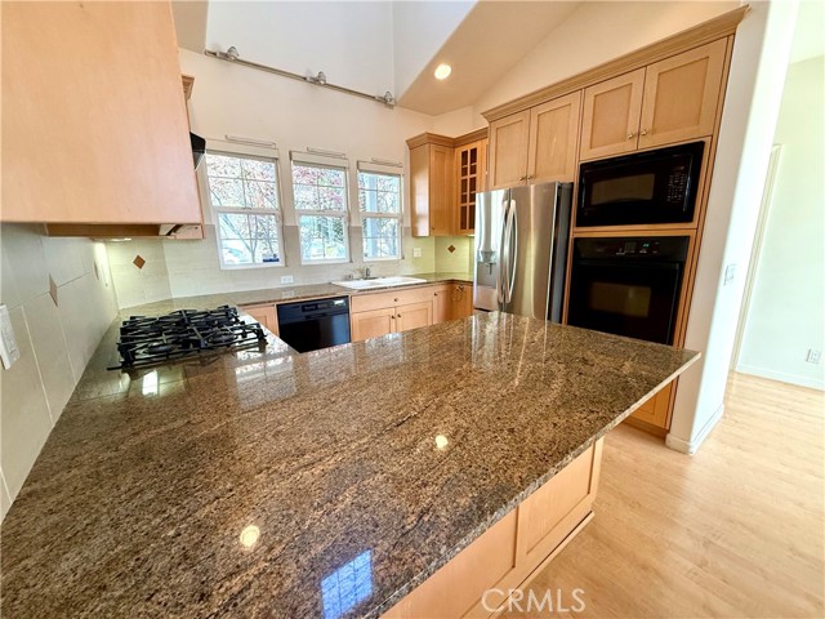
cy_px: 310
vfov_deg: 85.7
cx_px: 412
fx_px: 334
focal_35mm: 14
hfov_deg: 102.1
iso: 250
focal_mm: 2.22
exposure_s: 1/120
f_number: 2.2
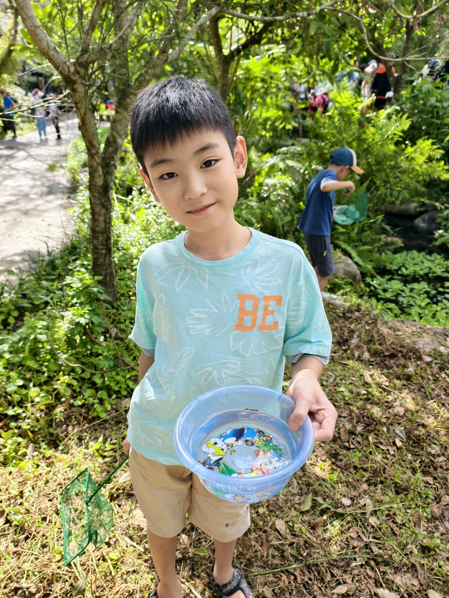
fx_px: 398
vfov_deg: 73.9
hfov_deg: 58.9
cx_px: 224
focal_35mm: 23
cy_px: 299
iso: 268
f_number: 1.57
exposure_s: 1/1425
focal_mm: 6.54
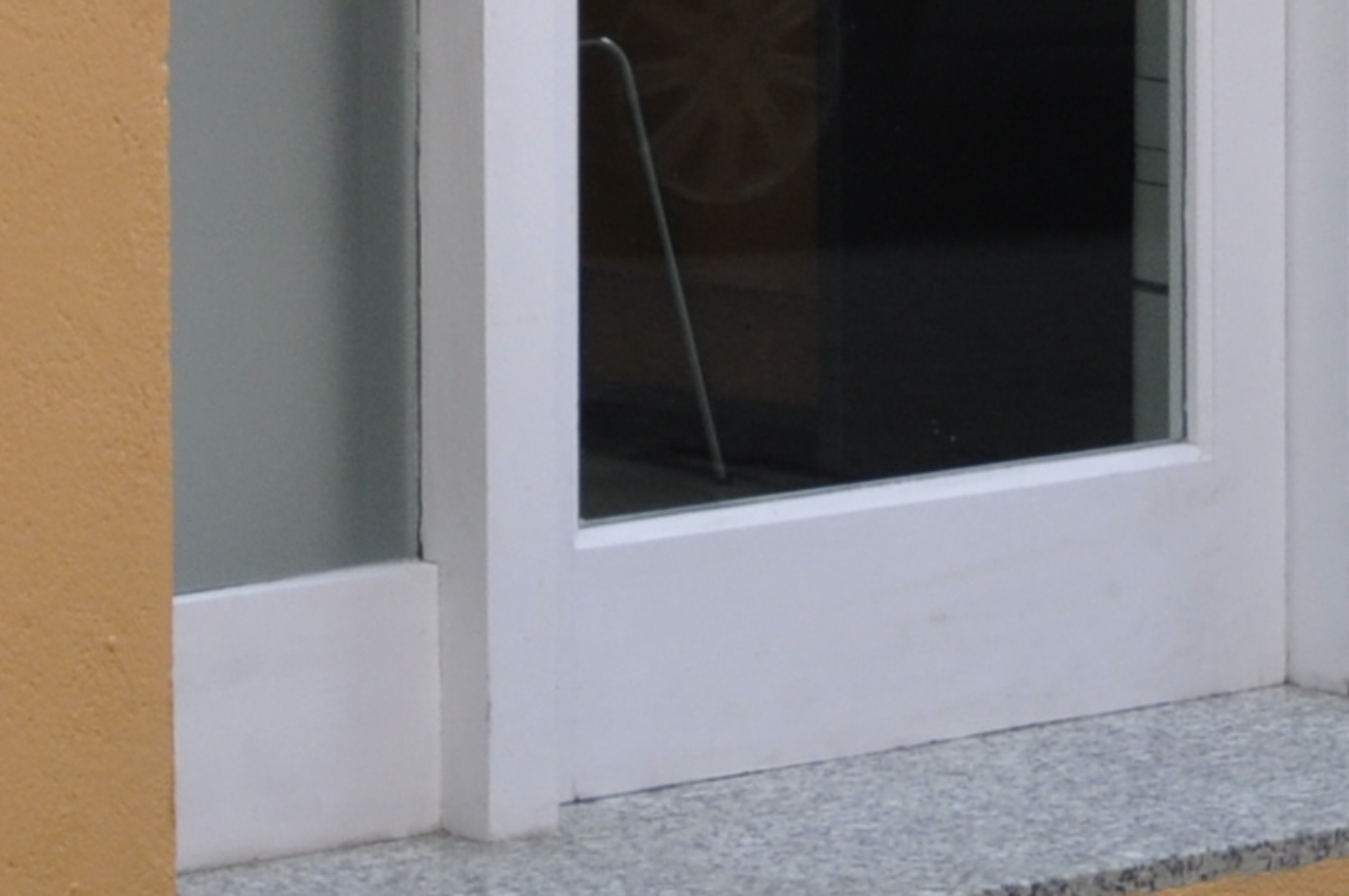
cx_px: 2200
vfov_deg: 5.0
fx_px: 10068
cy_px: -669
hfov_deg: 7.5
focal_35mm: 269
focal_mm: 34
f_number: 4.8
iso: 400
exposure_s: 1/180
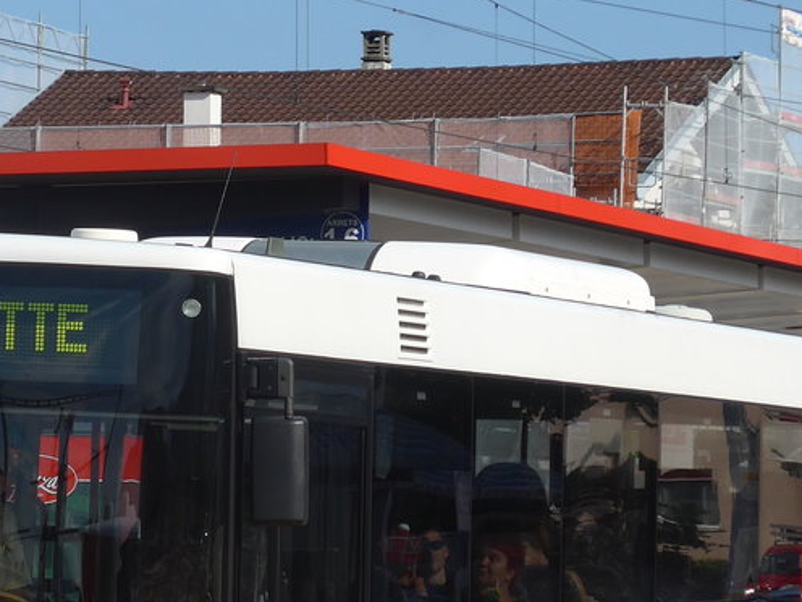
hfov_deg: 7.4
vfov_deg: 5.6
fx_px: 6163
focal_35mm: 266
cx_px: 178
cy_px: 426
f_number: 4.9
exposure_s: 1/640
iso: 80
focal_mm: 21.6
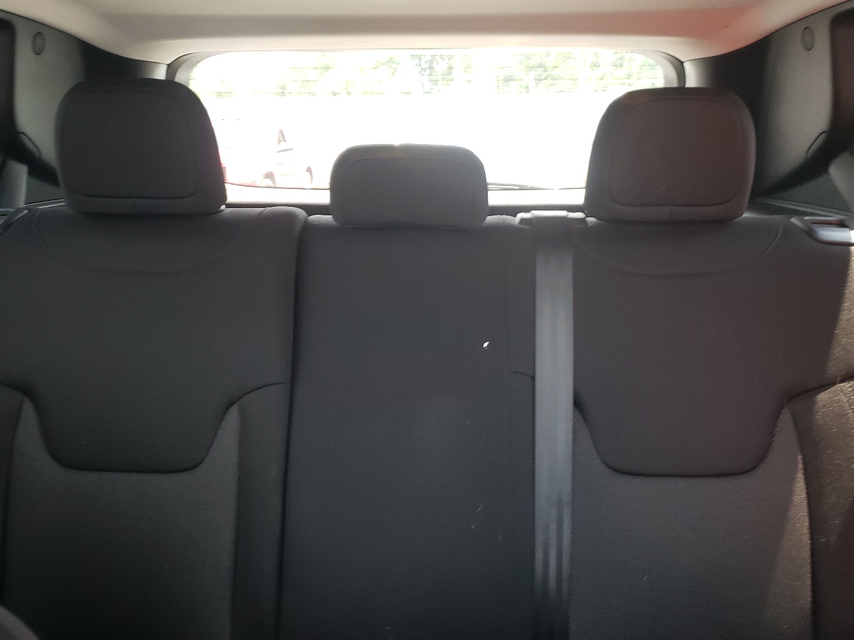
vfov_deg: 46.8
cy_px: 310
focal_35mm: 30
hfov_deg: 60.0
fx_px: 740
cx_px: 413
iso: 74
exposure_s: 1/50
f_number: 1.5
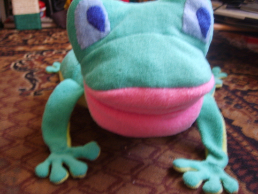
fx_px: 261
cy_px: 97
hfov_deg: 52.6
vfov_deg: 40.7
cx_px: 129
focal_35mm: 35
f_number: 2.8
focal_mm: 7.4
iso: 123
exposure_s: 1/3
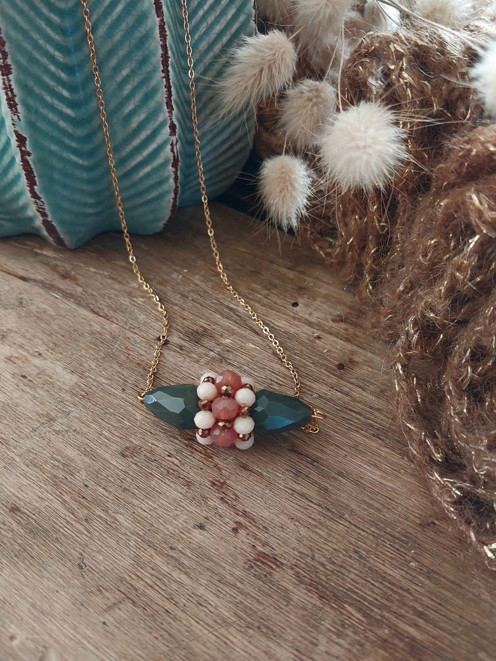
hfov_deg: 46.8
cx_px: 248
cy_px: 330
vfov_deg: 60.0
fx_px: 573
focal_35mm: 30
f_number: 1.8
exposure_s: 1/50
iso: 320
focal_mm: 4.6
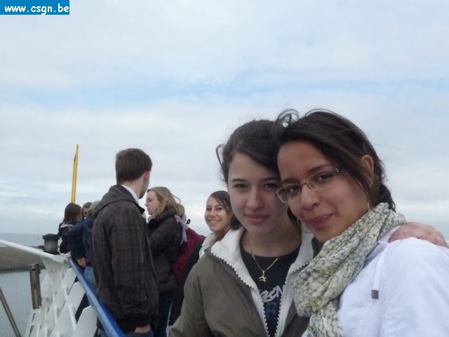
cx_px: 224
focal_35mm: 38
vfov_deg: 37.7
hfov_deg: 49.0
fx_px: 493
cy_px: 168
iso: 1600
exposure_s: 1/2000
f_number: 9
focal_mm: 6.3
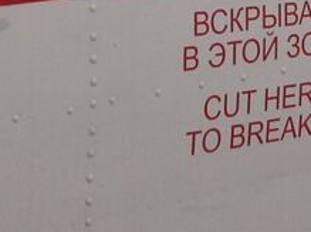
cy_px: -178
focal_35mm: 205
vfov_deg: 7.0
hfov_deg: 9.7
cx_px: 244
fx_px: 1837
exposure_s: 1/2160
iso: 64
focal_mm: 4.28
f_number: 2.4
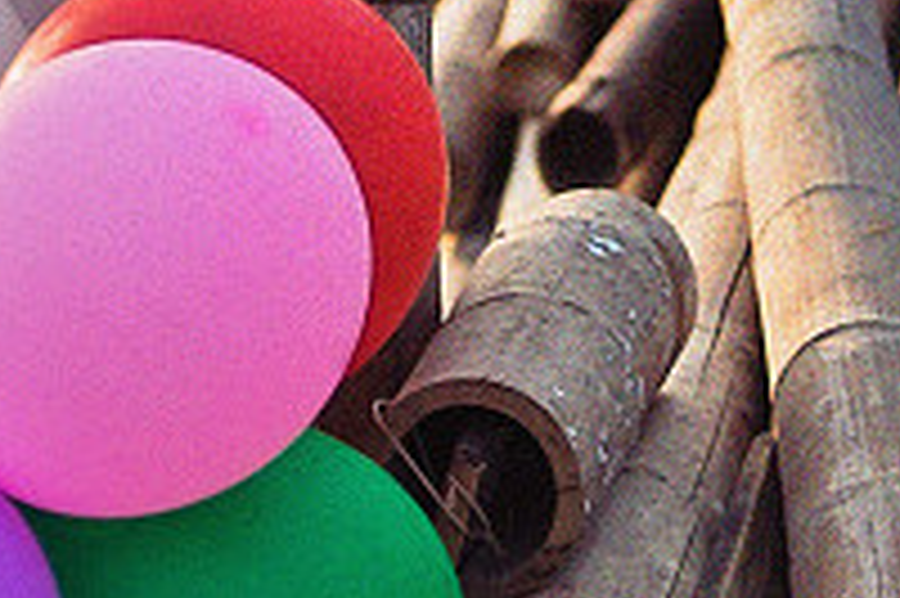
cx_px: 540
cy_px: -551
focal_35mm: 179
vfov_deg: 7.4
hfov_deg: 11.5
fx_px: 4471
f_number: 2.2
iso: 100
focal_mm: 35
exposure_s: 1/500
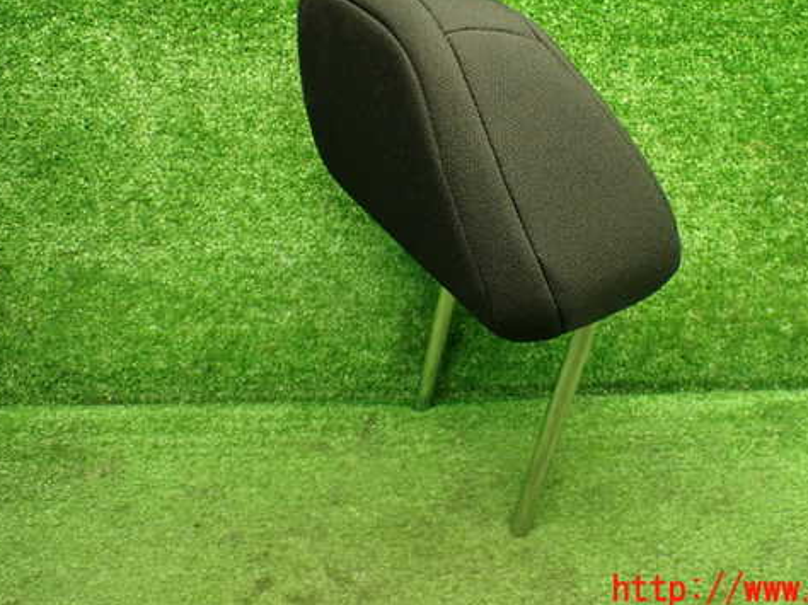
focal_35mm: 38
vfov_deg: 37.5
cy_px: 228
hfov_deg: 48.7
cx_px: 486
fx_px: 887
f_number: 2.3
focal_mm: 5.4
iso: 800
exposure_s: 1/80
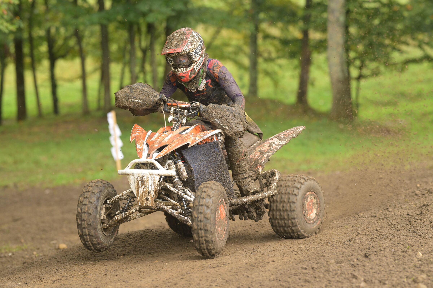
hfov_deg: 15.2
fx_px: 1624
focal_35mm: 135
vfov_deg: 10.2
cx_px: 216
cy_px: 144
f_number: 2.8
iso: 640
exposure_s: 1/1250
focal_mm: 135
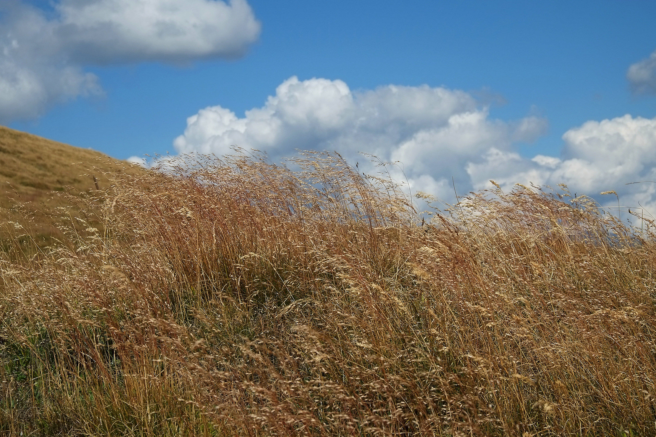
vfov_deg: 16.5
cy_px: 218
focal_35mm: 83
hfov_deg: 24.5
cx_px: 328
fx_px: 1512
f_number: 14
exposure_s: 1/250
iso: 250
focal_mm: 55
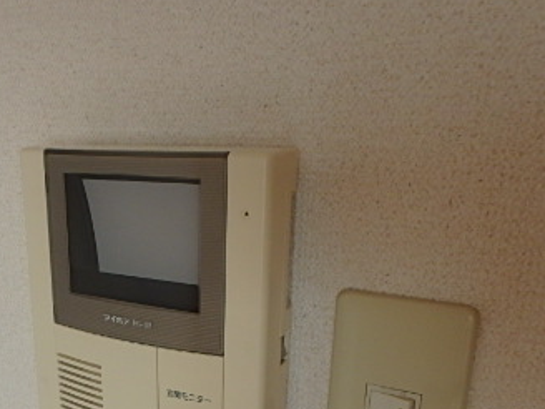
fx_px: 646
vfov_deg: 33.9
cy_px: 339
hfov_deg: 44.5
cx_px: 148
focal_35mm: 41
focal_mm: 3.7
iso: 200
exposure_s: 1/50
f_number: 3.5
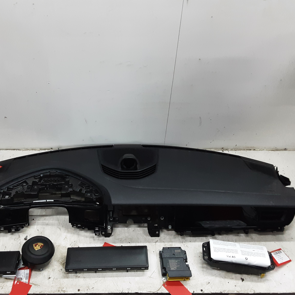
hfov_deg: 50.8
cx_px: 121
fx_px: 309
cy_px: 148
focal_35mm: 32
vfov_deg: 51.1
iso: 160
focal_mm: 2.91
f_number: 1.9
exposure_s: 1/33
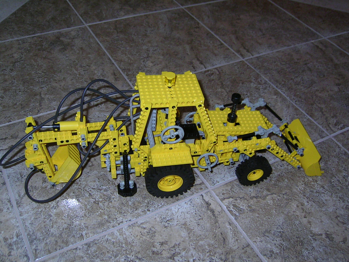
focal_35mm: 36
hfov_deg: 51.4
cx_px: 174
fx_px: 363
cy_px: 131
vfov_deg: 39.7
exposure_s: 1/30
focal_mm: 5.6
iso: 100
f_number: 2.8
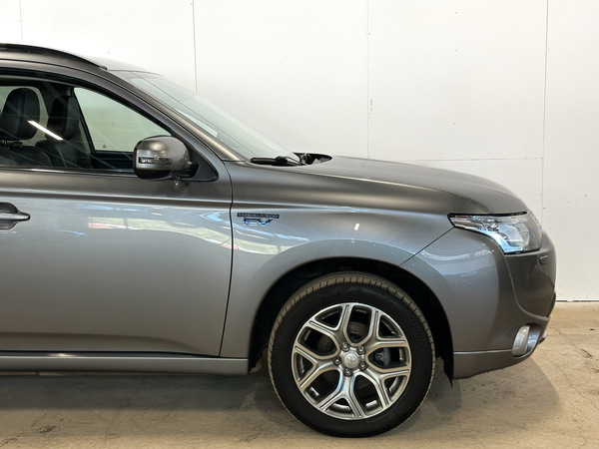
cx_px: 300
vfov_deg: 30.3
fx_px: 831
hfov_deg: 39.7
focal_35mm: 48
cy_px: 224
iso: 64
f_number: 1.8
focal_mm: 6.86
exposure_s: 1/50
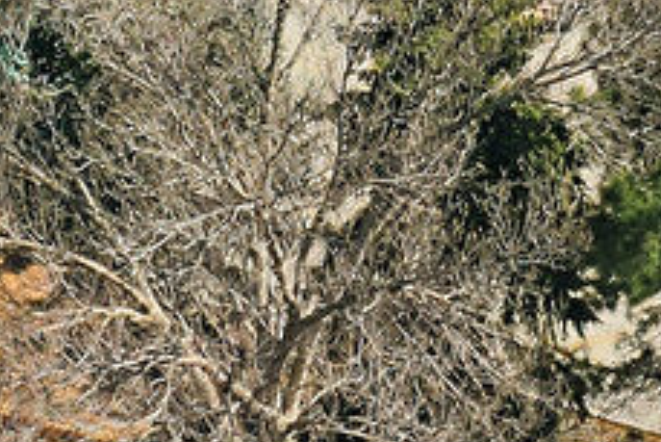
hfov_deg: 10.1
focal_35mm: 198
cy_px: -939
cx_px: 903
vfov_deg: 6.3
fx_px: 3638
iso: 100
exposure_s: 1/640
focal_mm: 10.3
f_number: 6.3
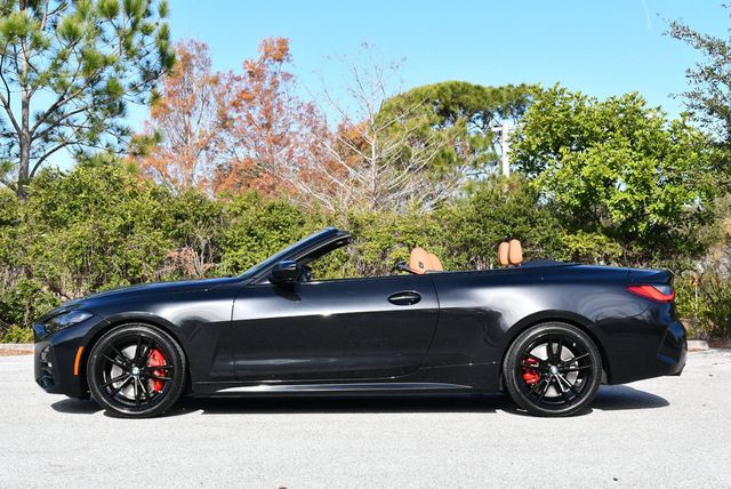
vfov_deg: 22.0
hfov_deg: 32.4
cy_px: 244
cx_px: 366
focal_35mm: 62
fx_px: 1260
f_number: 8
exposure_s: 1/250
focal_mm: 31
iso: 160
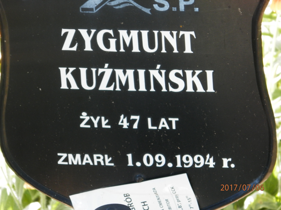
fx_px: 2719
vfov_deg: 4.4
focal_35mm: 335
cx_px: 140
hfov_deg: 5.9
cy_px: 105
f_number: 5.6
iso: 200
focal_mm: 59.8
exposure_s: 1/40
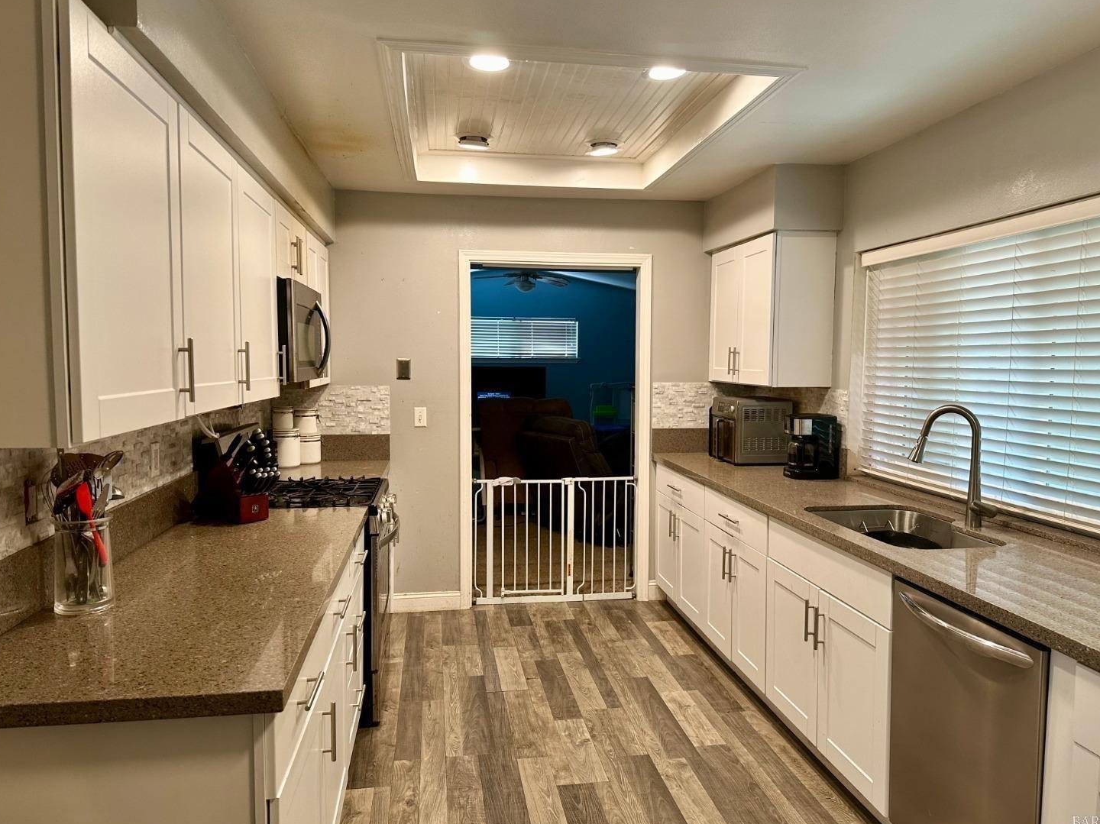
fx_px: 794
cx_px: 561
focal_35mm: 25
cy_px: 420
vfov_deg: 54.8
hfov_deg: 69.4
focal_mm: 6.86
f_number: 1.78
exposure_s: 1/60
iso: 125
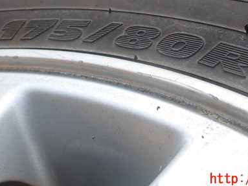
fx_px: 337
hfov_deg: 40.0
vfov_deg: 30.2
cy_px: 41
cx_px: 162
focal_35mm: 47
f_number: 3.2
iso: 100
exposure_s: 1/160
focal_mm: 5.4
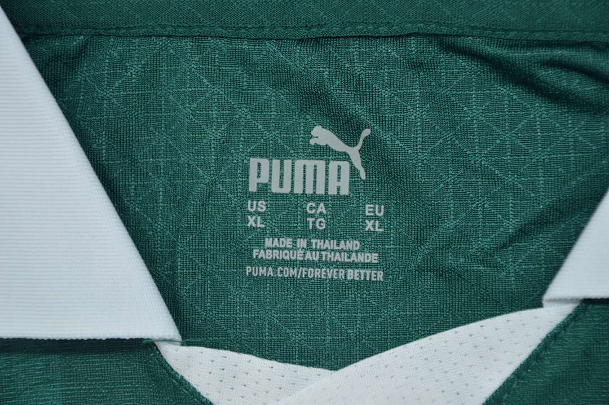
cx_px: 304
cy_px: 202
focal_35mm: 128
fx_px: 2155
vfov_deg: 10.7
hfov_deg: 16.1
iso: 400
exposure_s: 1/200
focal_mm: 85
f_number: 5.6
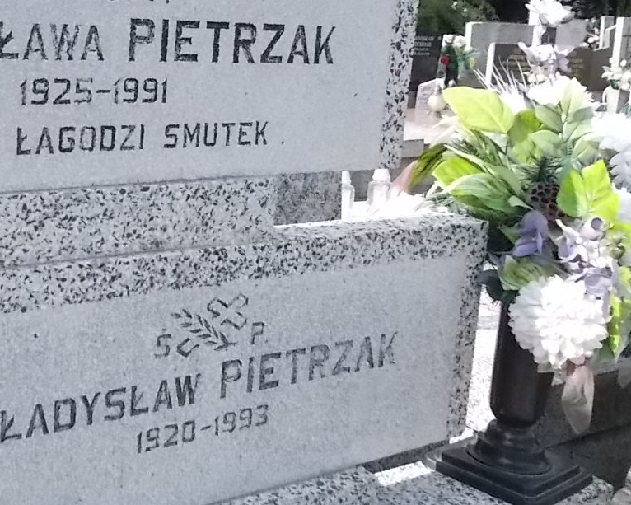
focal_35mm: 53
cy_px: 162
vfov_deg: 28.4
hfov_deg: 33.8
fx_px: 990
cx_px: 88
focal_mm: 4.6
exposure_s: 1/400
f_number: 8
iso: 400
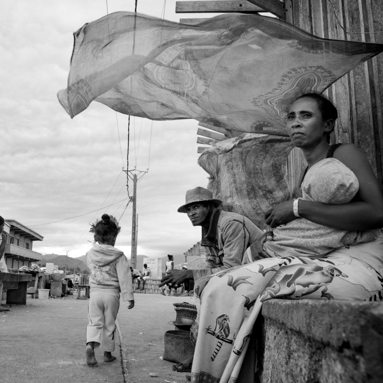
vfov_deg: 52.5
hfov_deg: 51.5
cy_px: 191
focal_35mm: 31
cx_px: 127
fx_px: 388
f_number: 10
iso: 1800
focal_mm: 24
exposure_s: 1/320
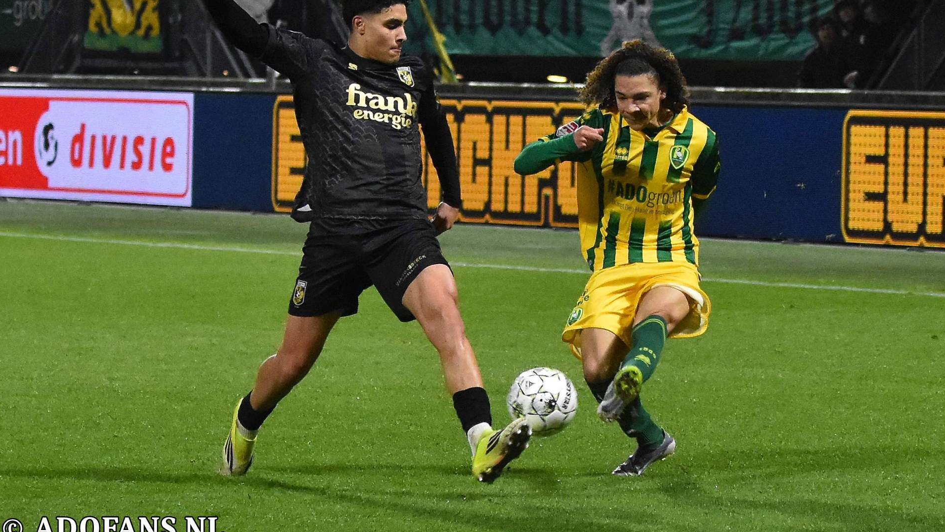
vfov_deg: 10.9
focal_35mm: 111
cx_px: 474
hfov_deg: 19.3
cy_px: 223
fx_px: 2781
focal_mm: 70
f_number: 2.8
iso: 4000
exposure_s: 1/800
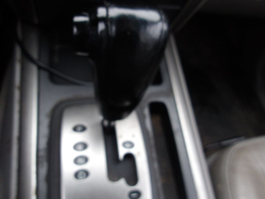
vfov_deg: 51.4
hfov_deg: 65.3
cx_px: 132
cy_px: 100
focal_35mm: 27
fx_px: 207
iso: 480
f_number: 3
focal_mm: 4.9
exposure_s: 1/15
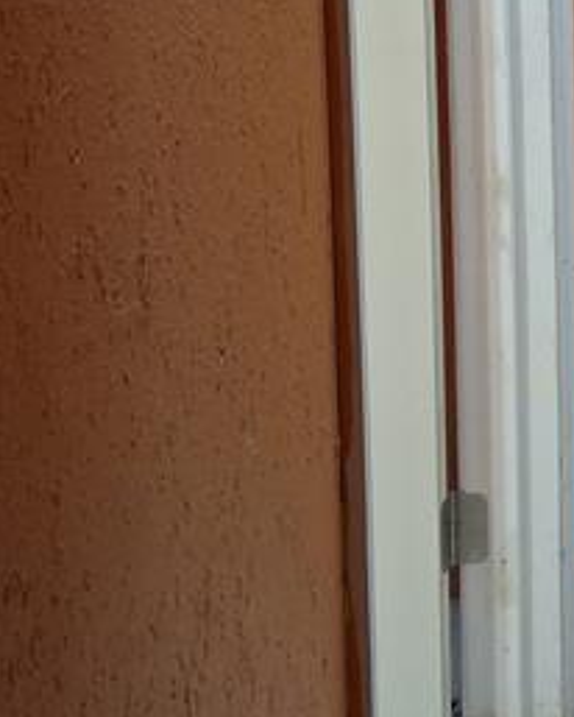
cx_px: 911
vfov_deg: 23.7
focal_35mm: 79
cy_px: 134
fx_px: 1676
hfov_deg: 17.2
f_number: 1.8
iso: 500
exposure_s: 1/24
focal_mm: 3.98
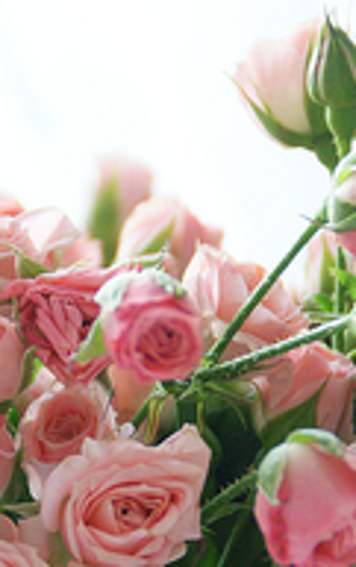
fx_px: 4414
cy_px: 426
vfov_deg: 7.4
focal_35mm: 285
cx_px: 44
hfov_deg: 4.6
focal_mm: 80
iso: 800
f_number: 5.6
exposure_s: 1/25
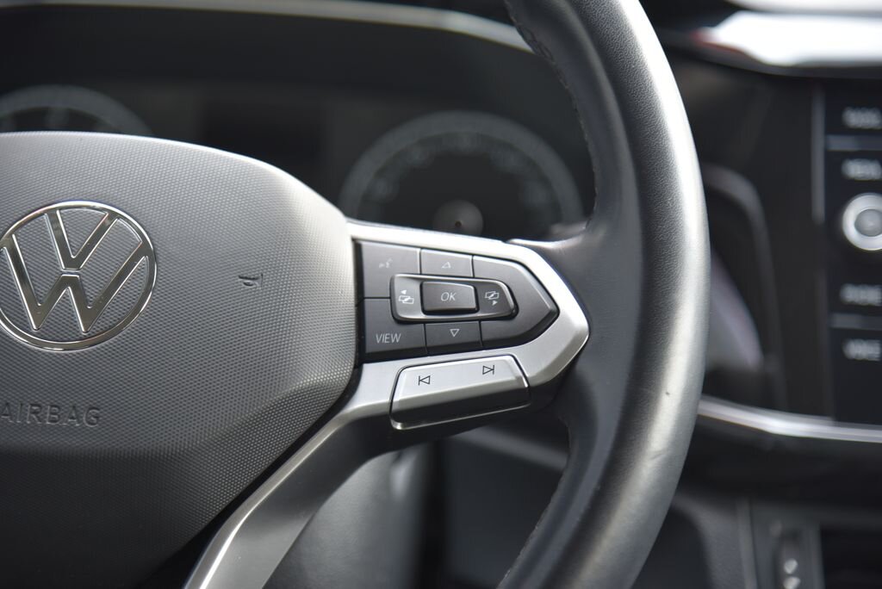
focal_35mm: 120
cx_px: 441
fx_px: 2942
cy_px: 294
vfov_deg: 11.4
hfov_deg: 17.1
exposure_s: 1/60
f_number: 4
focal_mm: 120
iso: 500
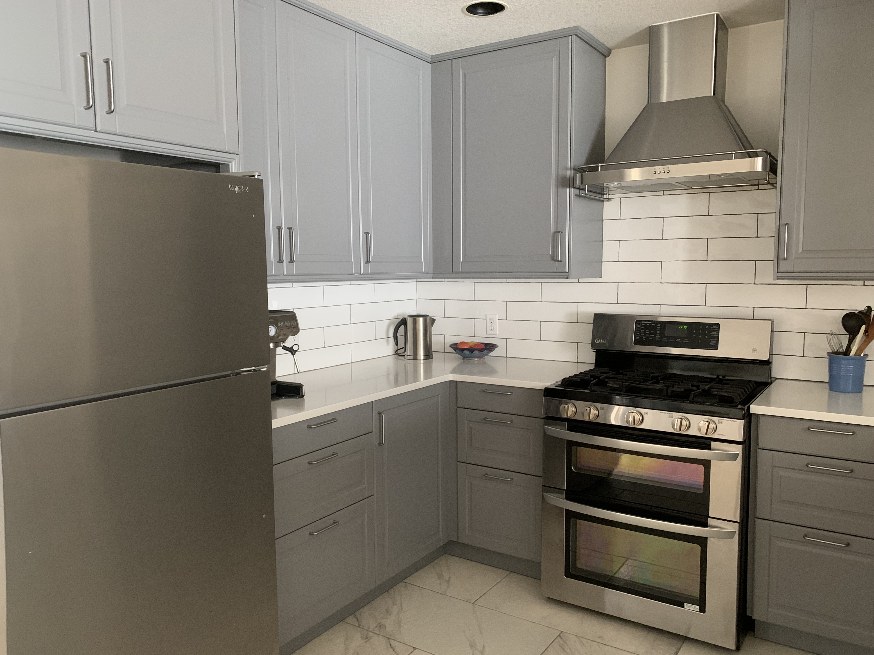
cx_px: 433
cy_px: 333
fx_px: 682
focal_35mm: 27
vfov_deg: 51.3
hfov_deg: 65.3
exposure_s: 1/34
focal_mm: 4.25
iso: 400
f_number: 1.8
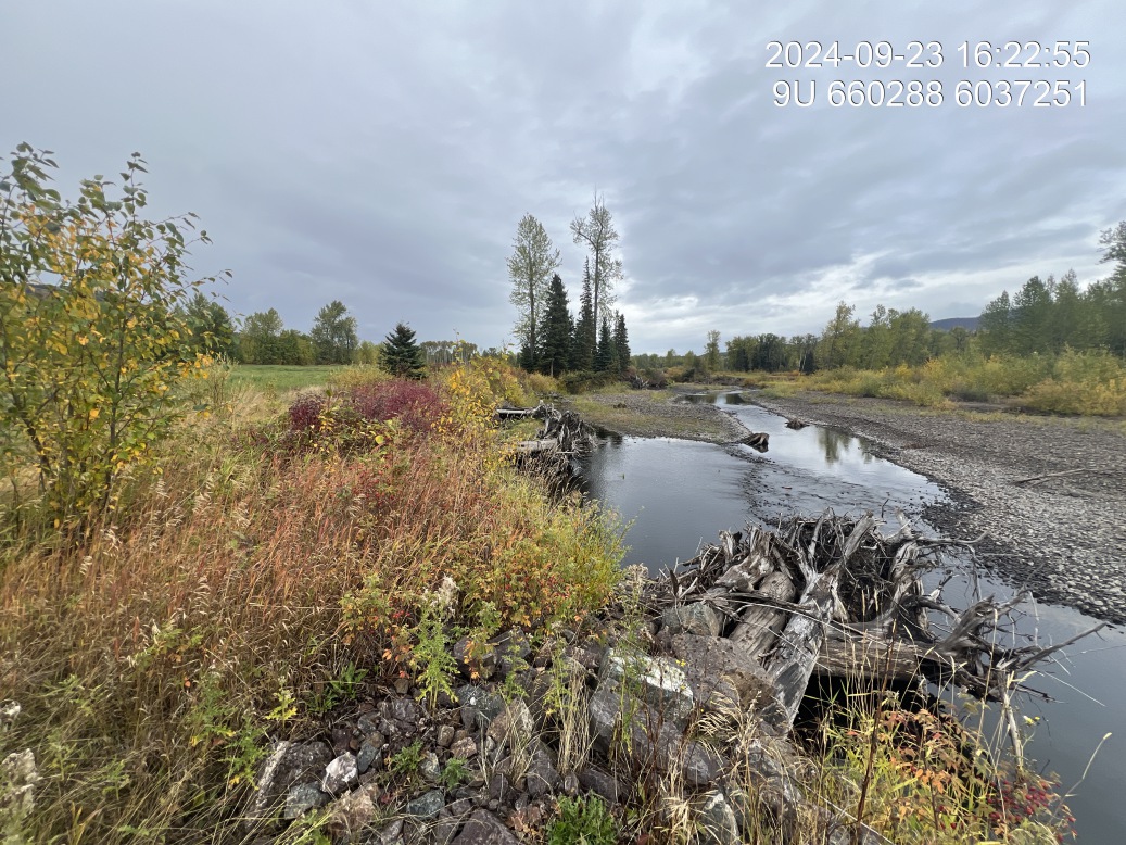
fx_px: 423
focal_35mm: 13
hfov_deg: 106.2
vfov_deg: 89.9
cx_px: 563
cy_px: 422
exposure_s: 1/342
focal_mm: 1.57
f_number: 1.8
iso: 32
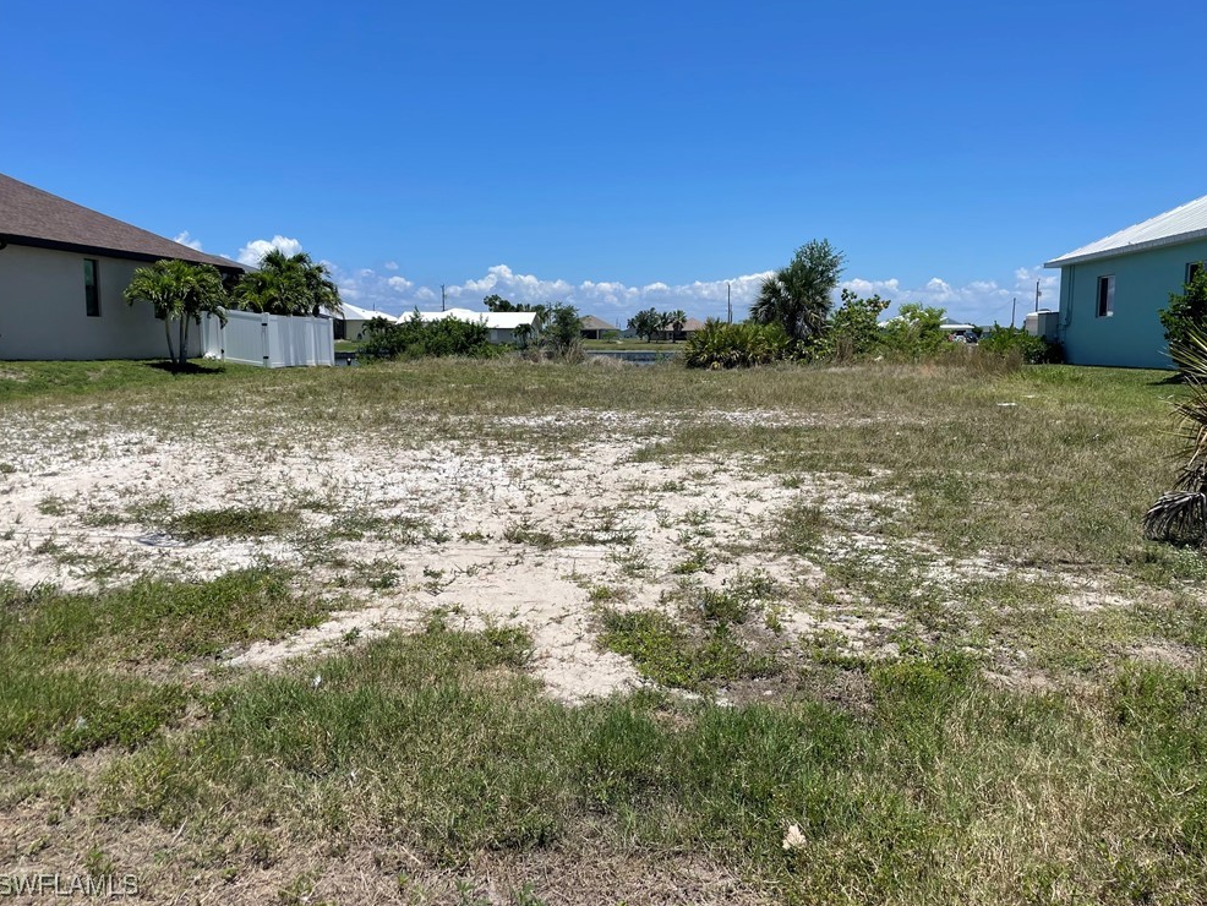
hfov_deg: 65.3
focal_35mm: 27
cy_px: 442
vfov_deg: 51.4
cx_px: 616
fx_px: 942
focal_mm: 4.2
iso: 32
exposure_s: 1/5556
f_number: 1.6
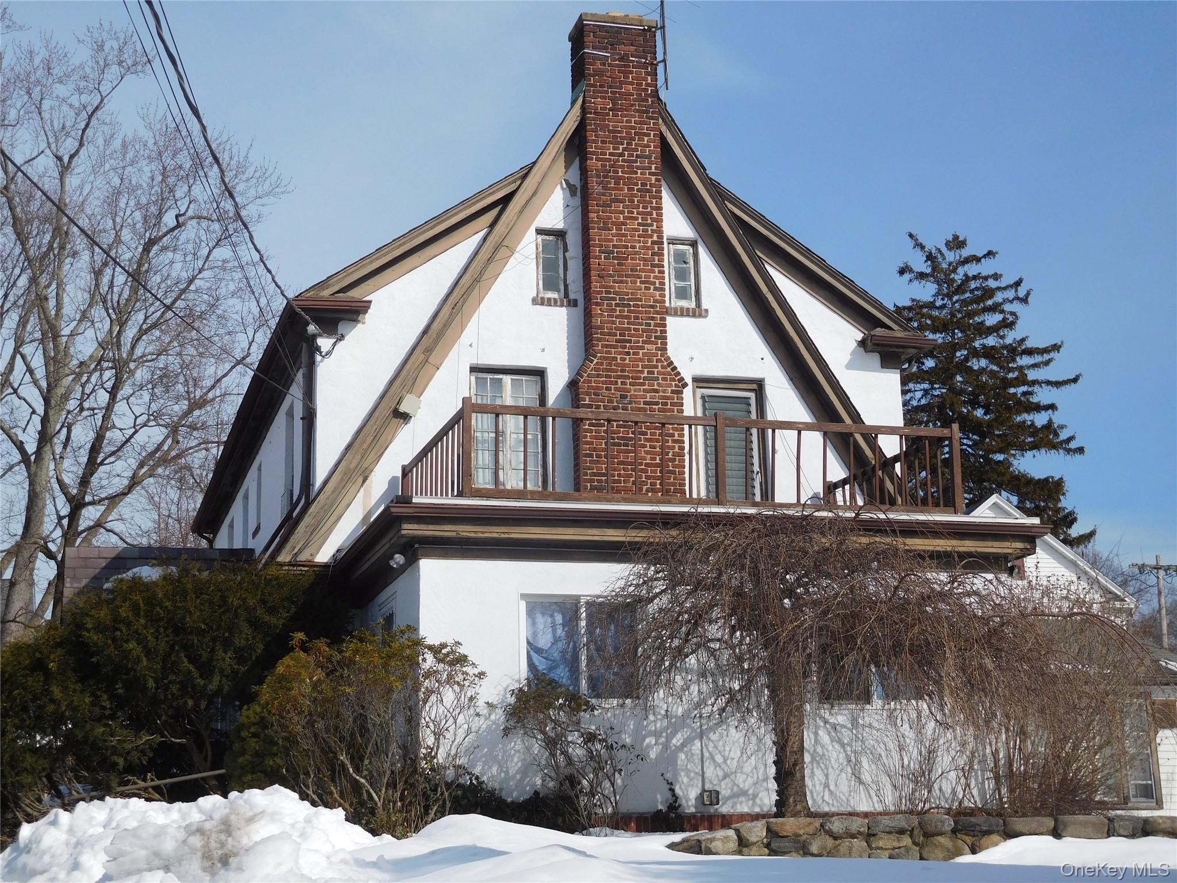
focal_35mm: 55
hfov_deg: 34.9
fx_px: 1870
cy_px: 442
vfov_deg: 26.6
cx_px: 588
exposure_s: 1/500
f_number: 8.4
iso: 125
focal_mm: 9.8
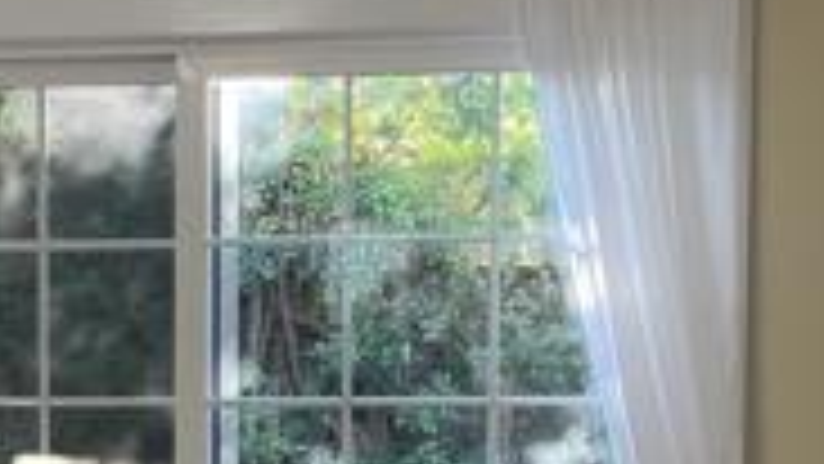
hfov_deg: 21.0
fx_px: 2163
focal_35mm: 99
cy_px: 505
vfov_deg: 12.0
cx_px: 63
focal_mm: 4.2
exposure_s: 1/120
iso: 100
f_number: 1.6
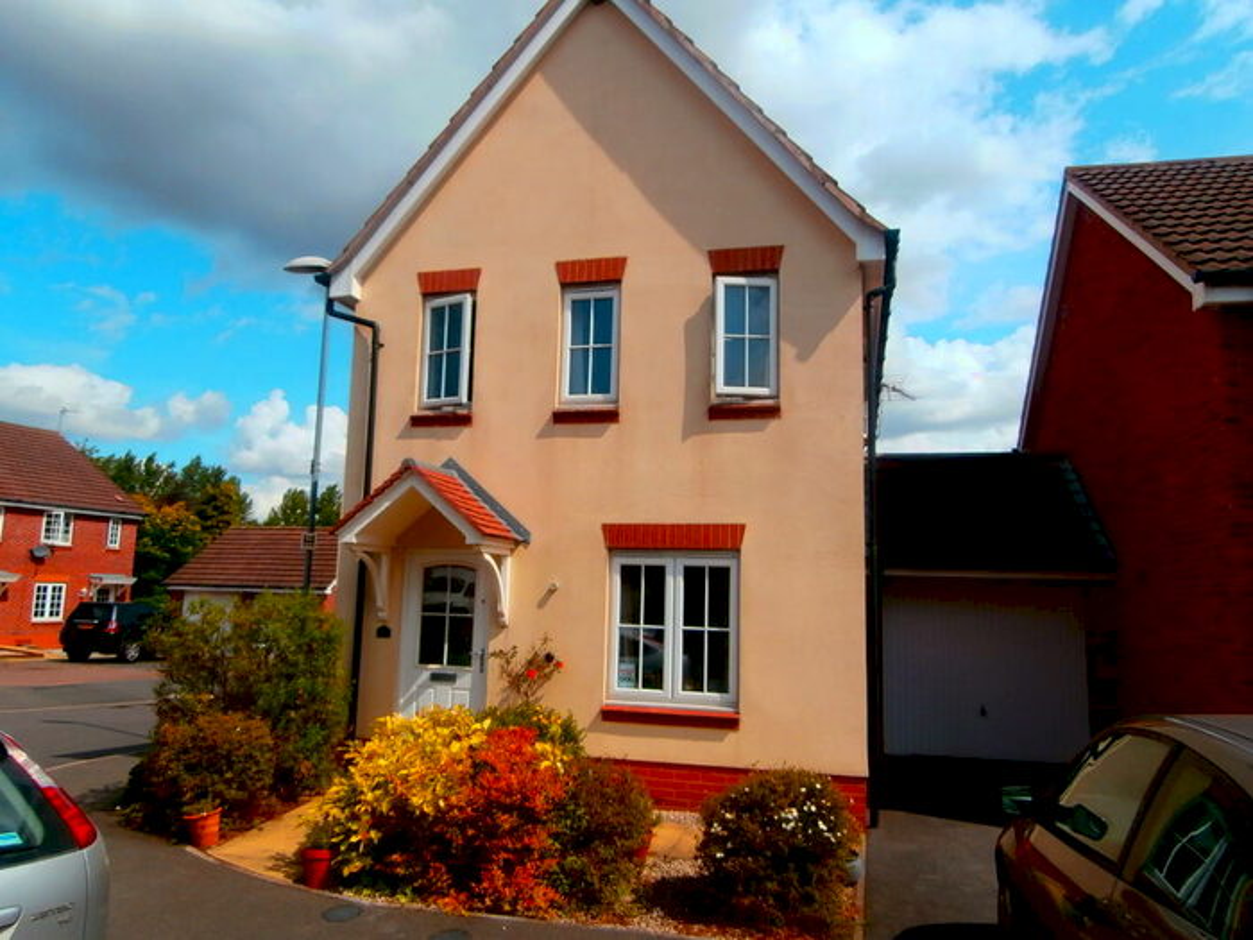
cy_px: 470
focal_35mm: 24
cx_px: 626
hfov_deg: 71.6
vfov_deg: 56.8
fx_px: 869
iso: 100
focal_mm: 4.2
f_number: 3
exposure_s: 1/1600
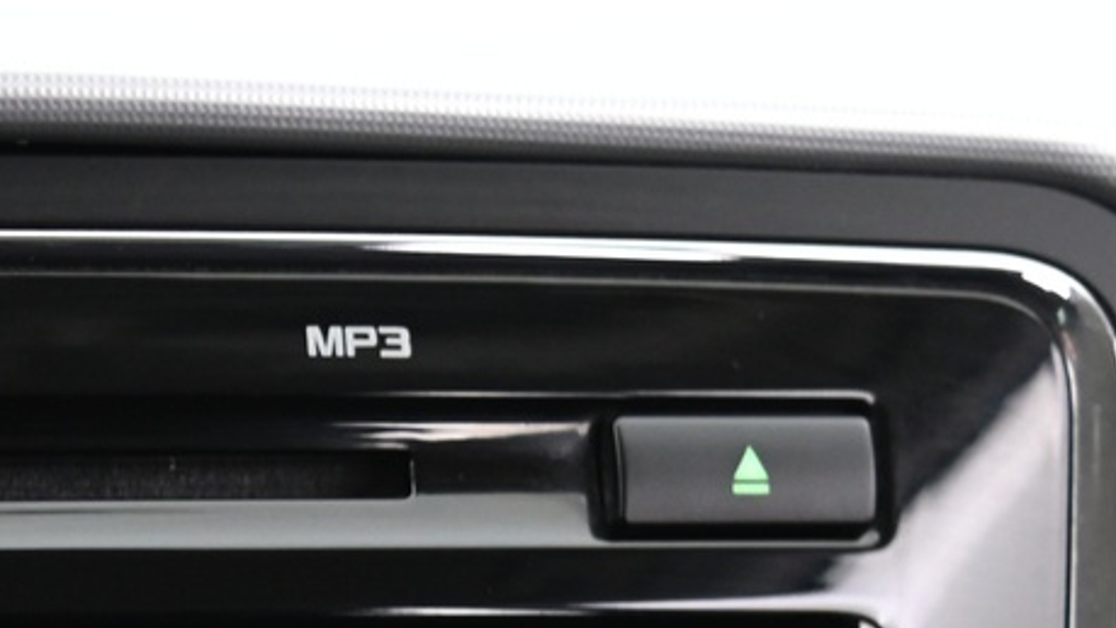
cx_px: -404
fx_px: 4379
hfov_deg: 13.9
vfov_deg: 7.9
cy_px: 1176
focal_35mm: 148
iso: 2000
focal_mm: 40
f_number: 4
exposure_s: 1/13
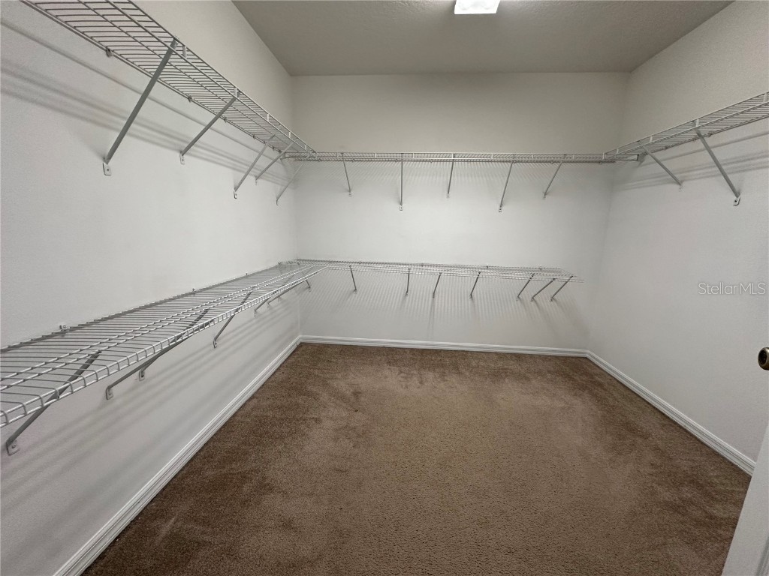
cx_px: 384
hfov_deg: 102.1
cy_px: 288
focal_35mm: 14
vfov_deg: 85.7
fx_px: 311
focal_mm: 2.22
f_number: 2.2
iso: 200
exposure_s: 1/120
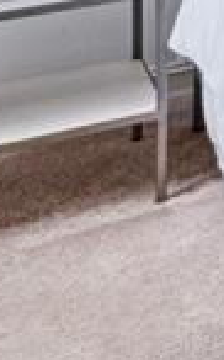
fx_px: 979
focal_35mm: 100
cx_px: 869
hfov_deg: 8.2
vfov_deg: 16.6
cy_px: -323
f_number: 8
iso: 400
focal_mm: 14
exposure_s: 1/30
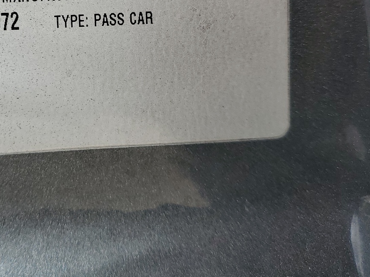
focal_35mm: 48
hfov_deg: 38.6
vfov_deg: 29.0
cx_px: 92
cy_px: 28
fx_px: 513
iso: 50
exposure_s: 1/294
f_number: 1.5
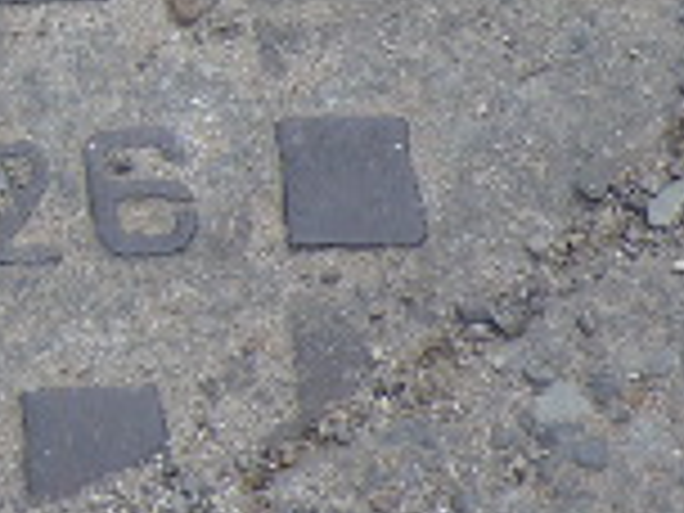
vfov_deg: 4.2
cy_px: -621
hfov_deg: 5.6
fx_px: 6896
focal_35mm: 349
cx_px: -659
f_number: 4.6
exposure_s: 1/100
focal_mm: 11.1
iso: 50
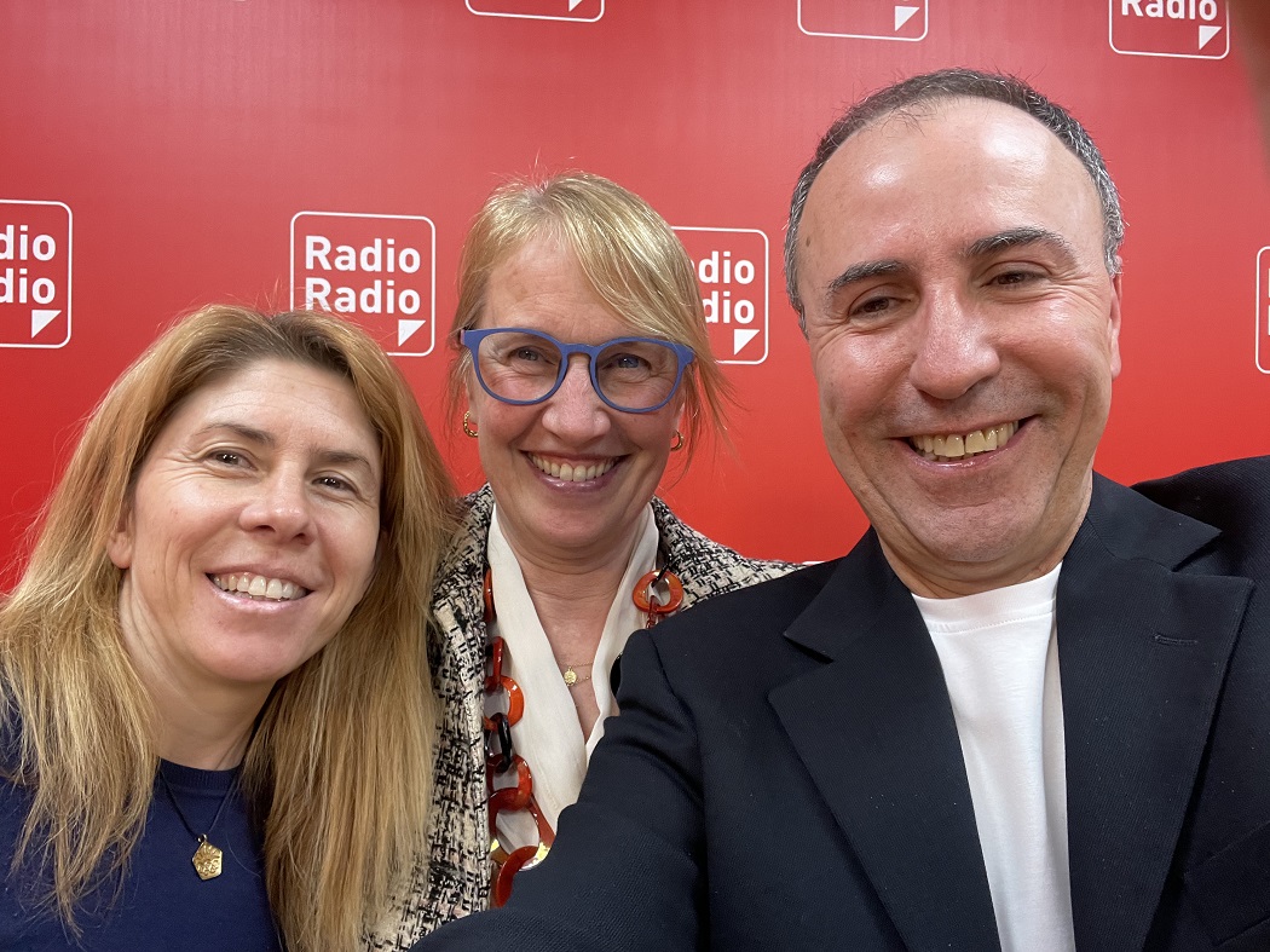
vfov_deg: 58.9
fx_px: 844
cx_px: 635
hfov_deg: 73.9
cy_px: 476
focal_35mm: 23
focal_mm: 2.71
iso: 250
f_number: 2.2
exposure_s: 1/50
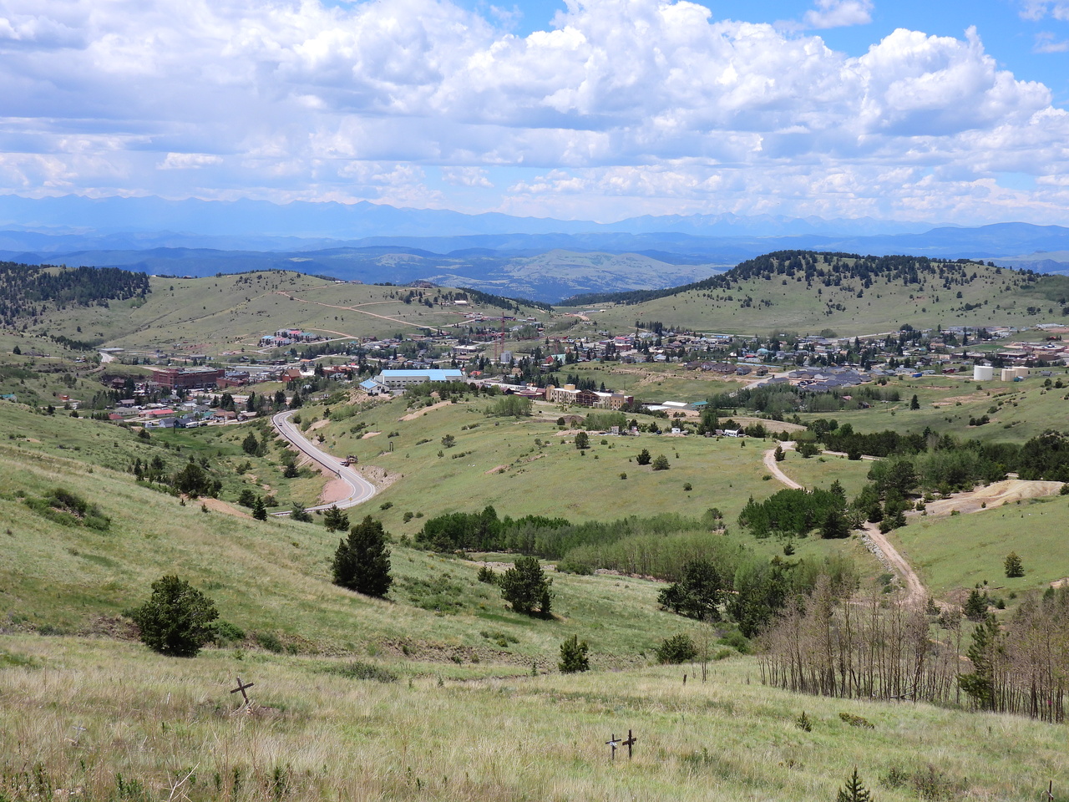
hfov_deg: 38.2
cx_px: 534
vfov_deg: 29.1
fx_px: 1544
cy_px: 401
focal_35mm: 50
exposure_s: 1/1600
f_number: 3.5
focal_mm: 8.9
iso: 100
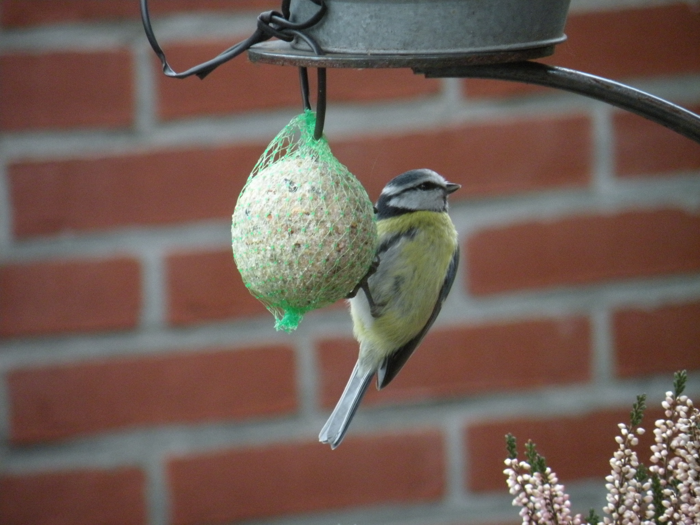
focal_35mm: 486
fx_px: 9828
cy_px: 262
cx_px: 350
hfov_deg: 4.1
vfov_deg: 3.1
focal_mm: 84.2
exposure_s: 1/99.1
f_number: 4.5
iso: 400
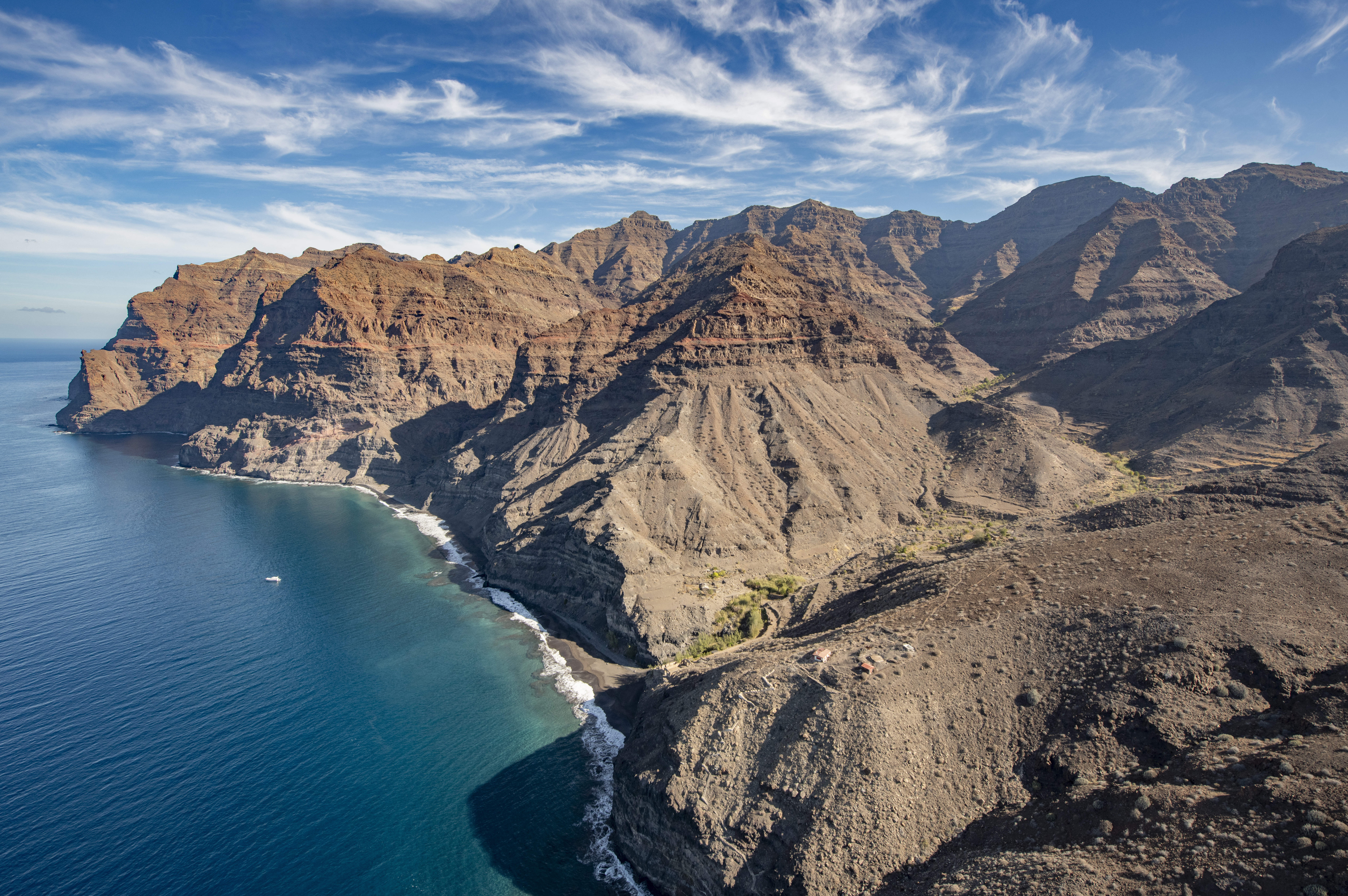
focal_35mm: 17
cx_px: 674
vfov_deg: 70.4
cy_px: 448
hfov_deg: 93.3
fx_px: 636
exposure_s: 1/400
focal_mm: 17
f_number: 8
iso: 250
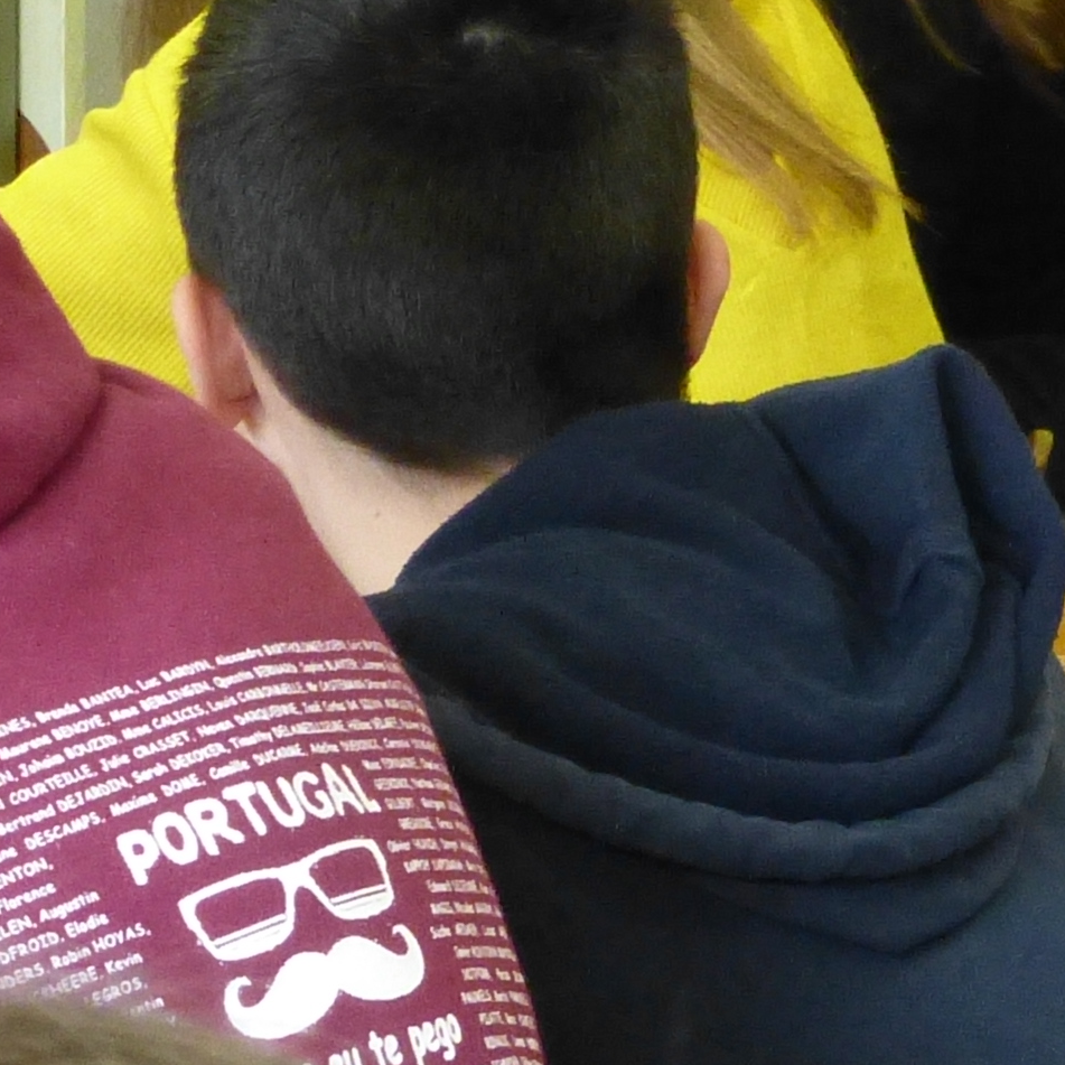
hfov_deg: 5.7
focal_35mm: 305
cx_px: 1045
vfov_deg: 5.7
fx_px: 10616
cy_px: -588
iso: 800
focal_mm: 14.8
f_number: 4.8
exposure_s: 1/30
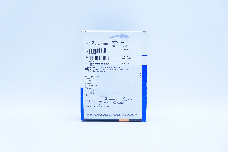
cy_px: 76
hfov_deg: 38.9
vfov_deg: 26.4
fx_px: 323
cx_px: 114
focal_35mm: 51
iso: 800
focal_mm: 34
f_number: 5.6
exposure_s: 1/125
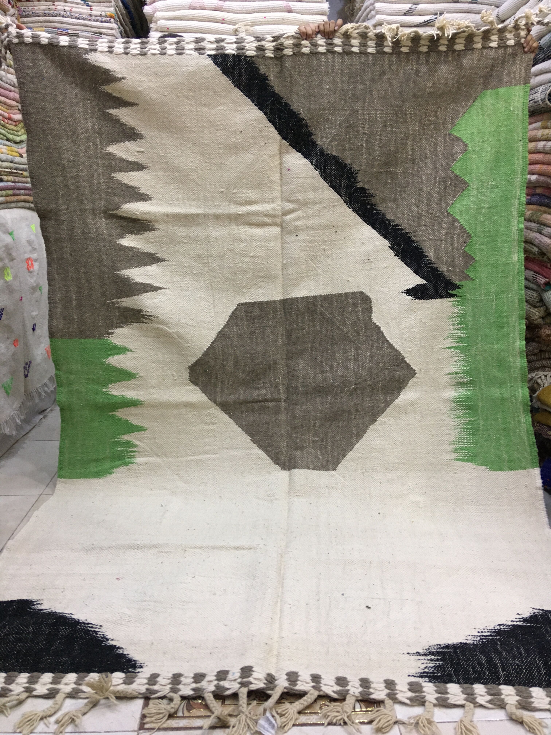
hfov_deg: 48.2
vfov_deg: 61.7
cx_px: 276
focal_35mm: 29
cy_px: 368
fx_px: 615
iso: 160
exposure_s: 1/33
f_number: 2.2
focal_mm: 4.15
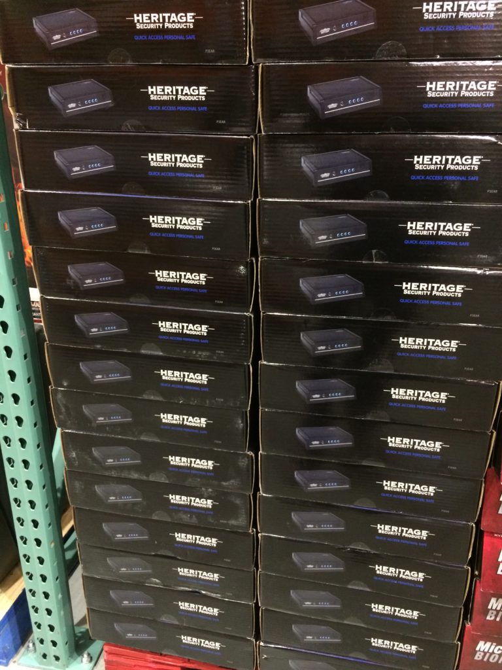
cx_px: 251
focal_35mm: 29
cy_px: 335
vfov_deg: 61.7
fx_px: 561
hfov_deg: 48.2
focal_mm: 4.15
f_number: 2.2
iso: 320
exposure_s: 1/20
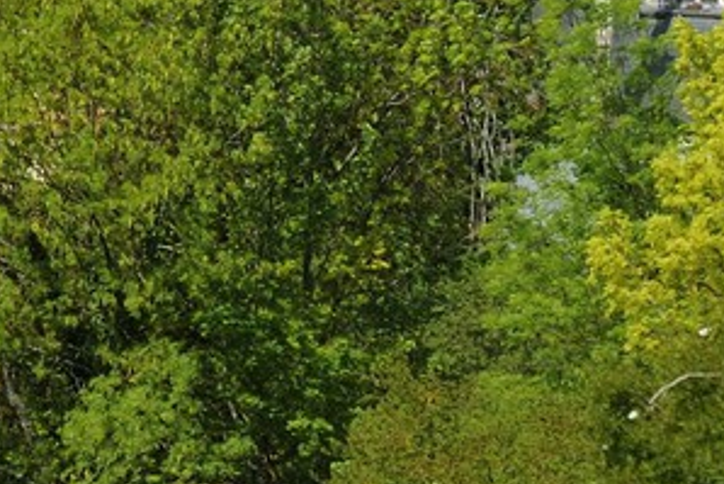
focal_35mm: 697
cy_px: -776
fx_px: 14024
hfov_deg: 2.9
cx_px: -610
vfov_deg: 2.0
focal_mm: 130
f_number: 11
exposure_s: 1/200
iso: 200
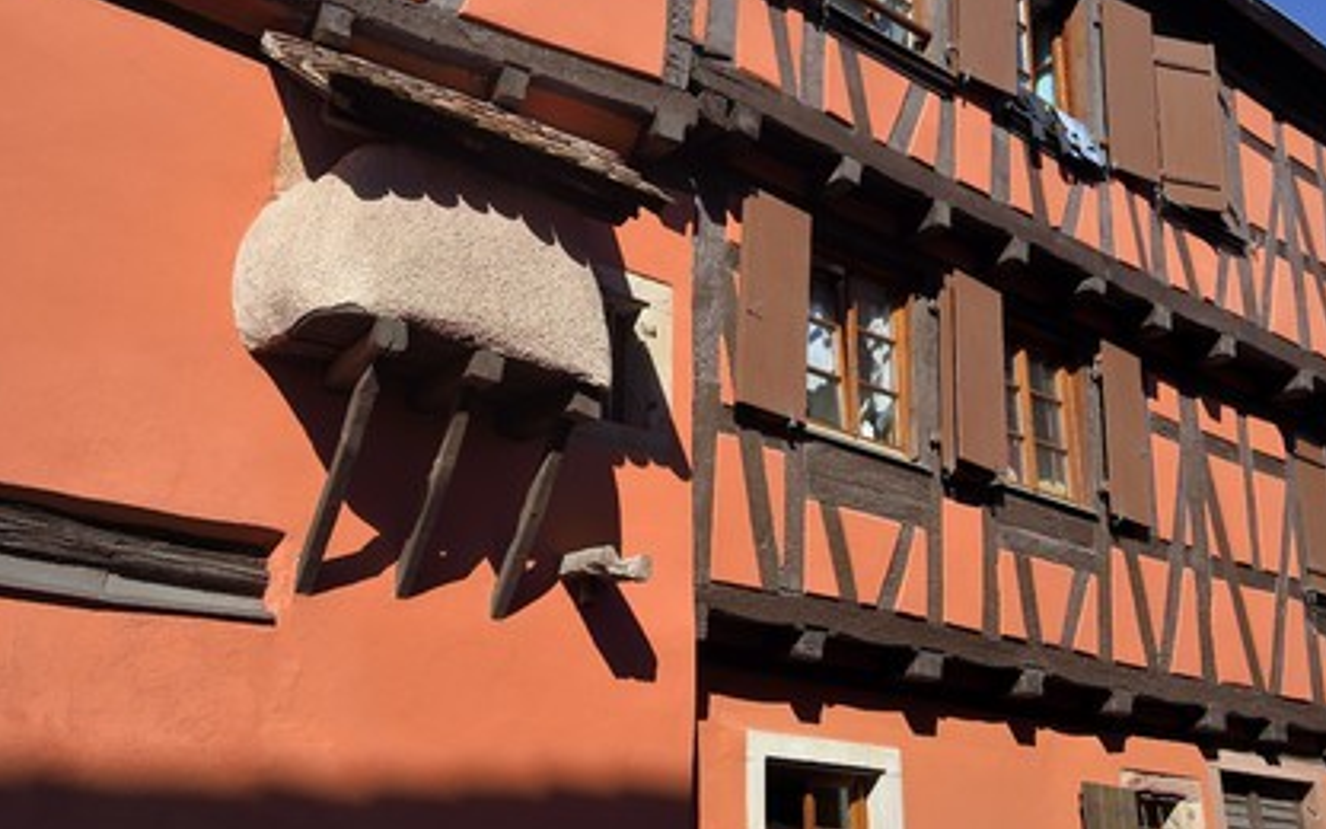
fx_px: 1337
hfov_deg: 52.7
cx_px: 666
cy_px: 399
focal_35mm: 37
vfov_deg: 34.4
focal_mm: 36
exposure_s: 1/320
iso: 200
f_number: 11
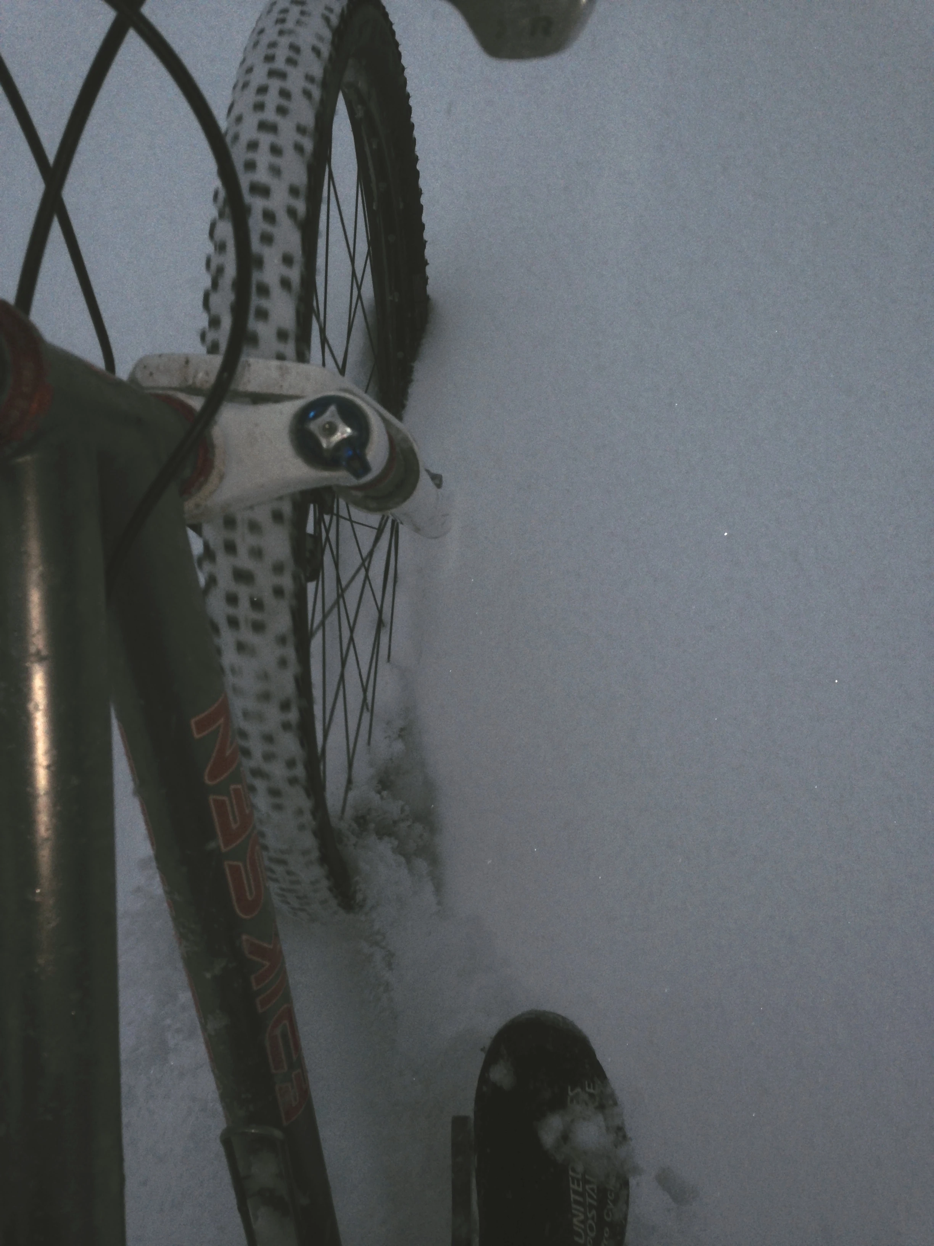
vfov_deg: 55.4
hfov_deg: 42.9
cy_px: 623
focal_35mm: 33
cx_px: 467
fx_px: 1187
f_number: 2.4
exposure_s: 1/345
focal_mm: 4.12
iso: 50
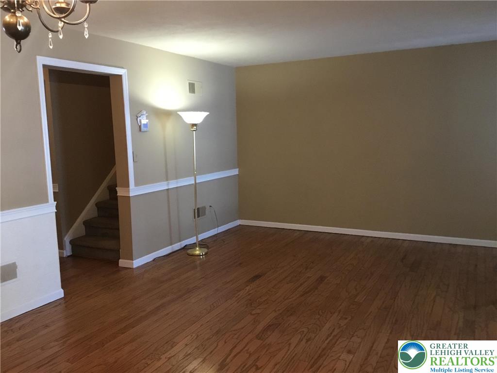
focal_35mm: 31
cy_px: 186
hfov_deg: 58.4
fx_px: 445
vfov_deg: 45.4
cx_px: 248
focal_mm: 3.3
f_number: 2.4
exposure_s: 1/24
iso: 200
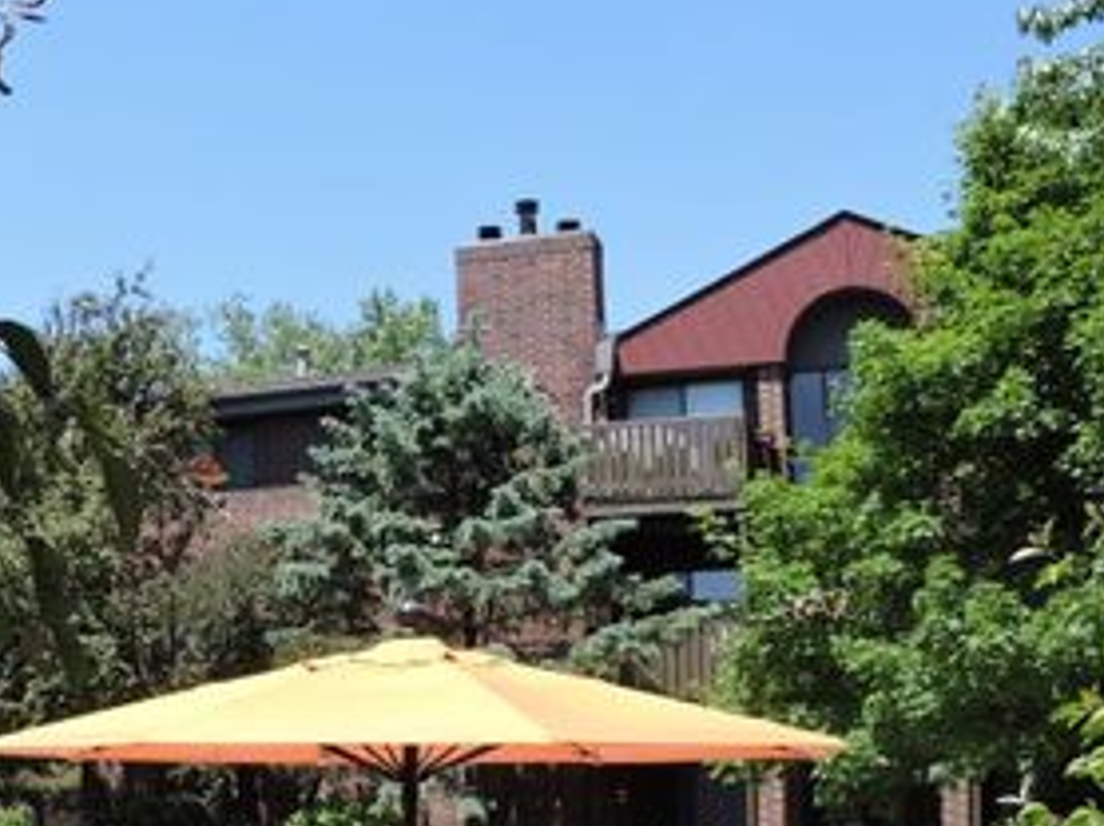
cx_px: 0
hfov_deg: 19.3
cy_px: 743
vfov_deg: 14.8
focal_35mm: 99
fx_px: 3155
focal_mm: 7.7
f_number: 3.4
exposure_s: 1/800
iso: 100
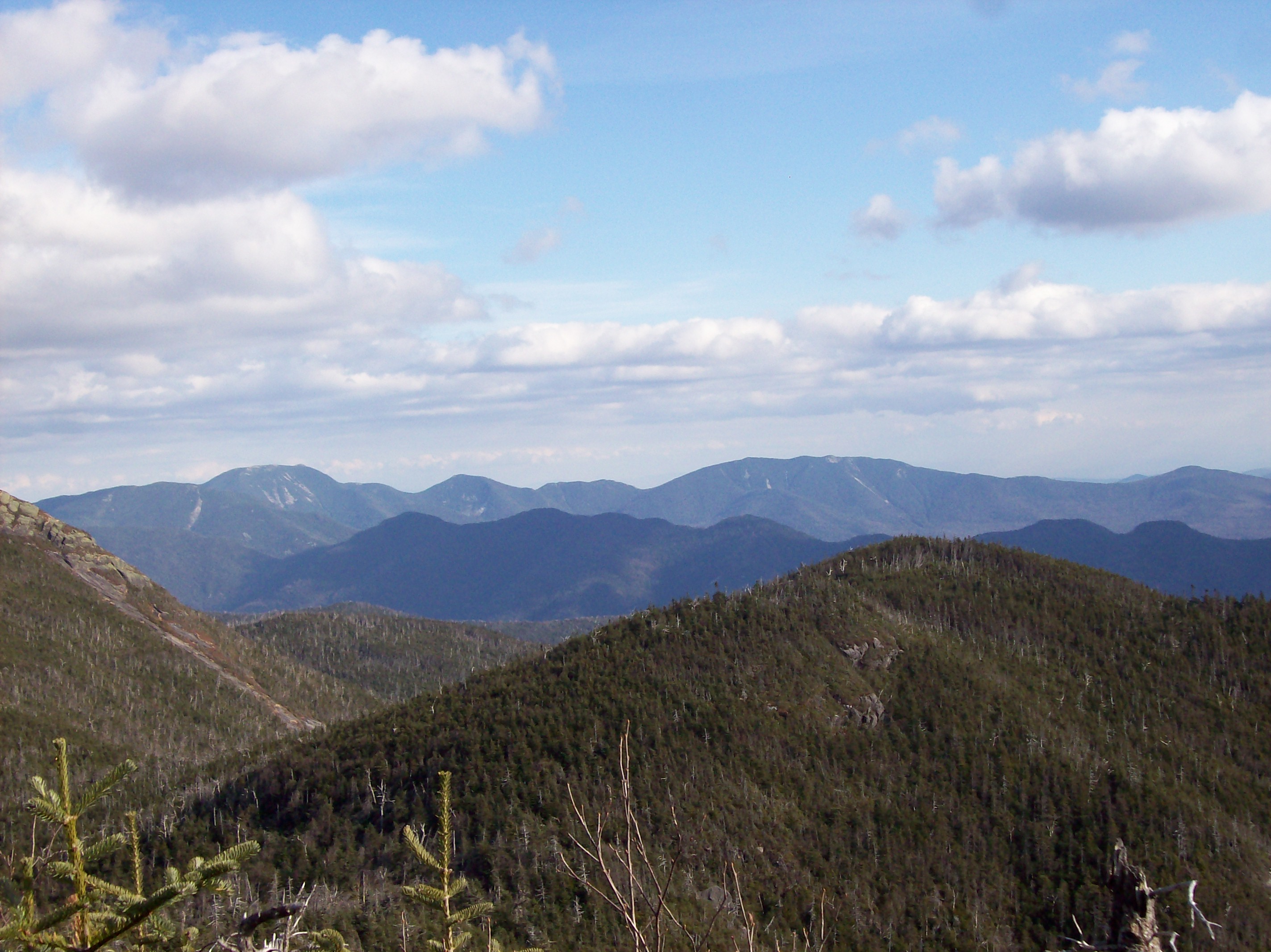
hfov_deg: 34.4
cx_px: 636
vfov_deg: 26.1
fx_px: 2055
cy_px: 476
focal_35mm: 56
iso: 80
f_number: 6
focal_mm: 9.4
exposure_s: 1/356
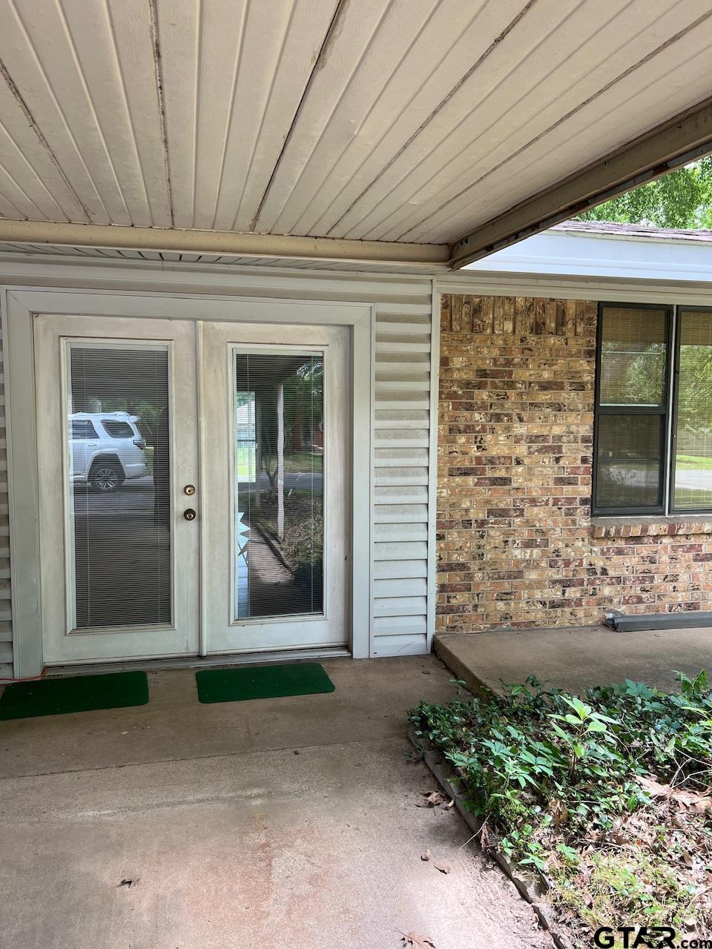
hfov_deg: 53.1
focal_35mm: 26
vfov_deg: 67.3
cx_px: 356
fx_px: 713
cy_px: 474
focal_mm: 5.7
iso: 32
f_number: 1.5
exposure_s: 1/130
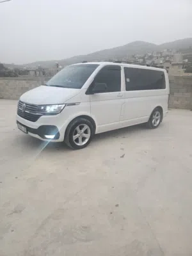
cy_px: 128
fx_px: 170
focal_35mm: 23
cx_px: 96
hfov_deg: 58.9
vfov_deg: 73.9
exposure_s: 1/180
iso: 40
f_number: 1.7
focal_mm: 6.3
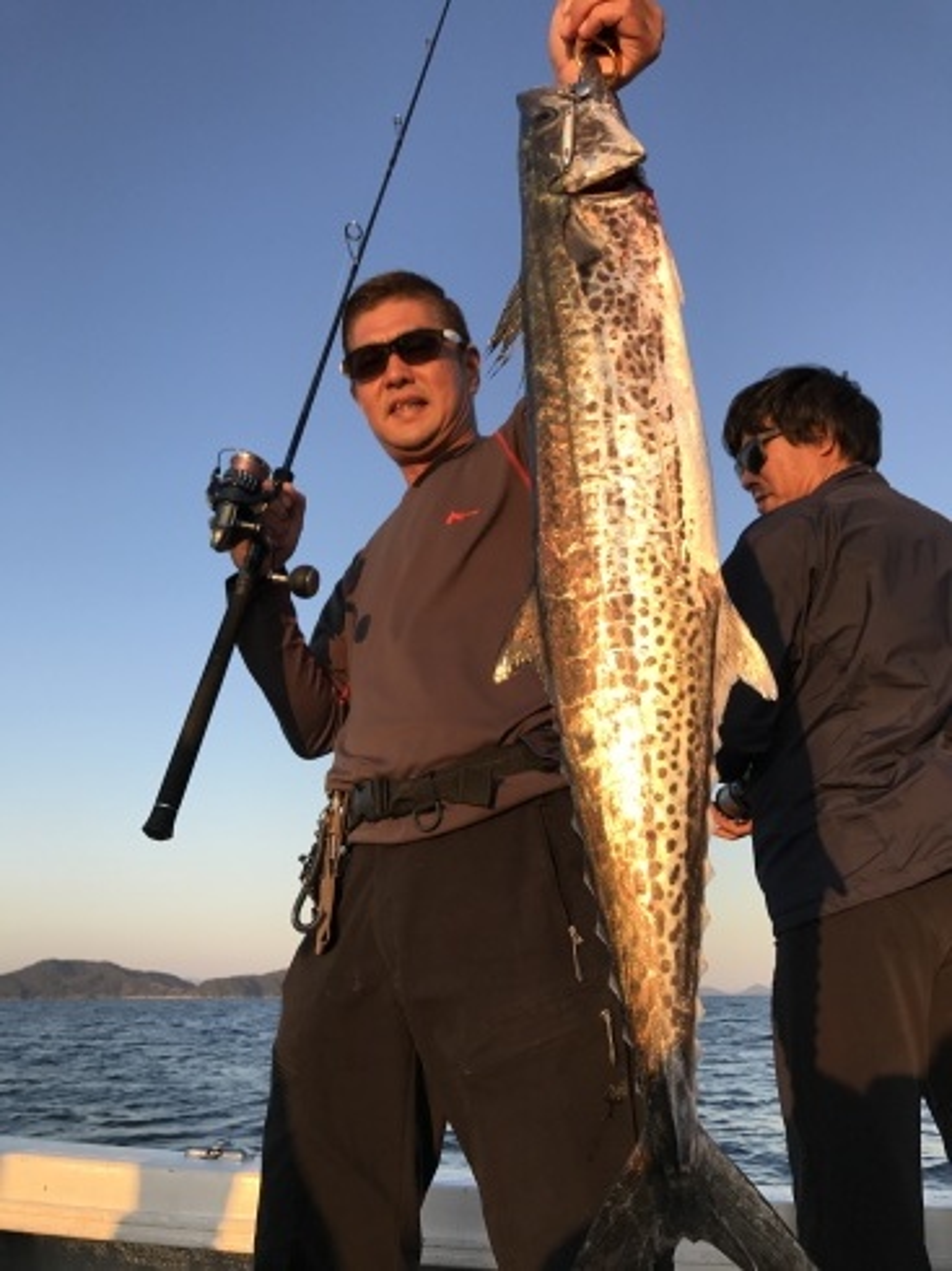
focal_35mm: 28
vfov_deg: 63.5
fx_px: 1028
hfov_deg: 49.7
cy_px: 636
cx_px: 476
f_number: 1.8
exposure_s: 1/699
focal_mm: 3.99
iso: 20
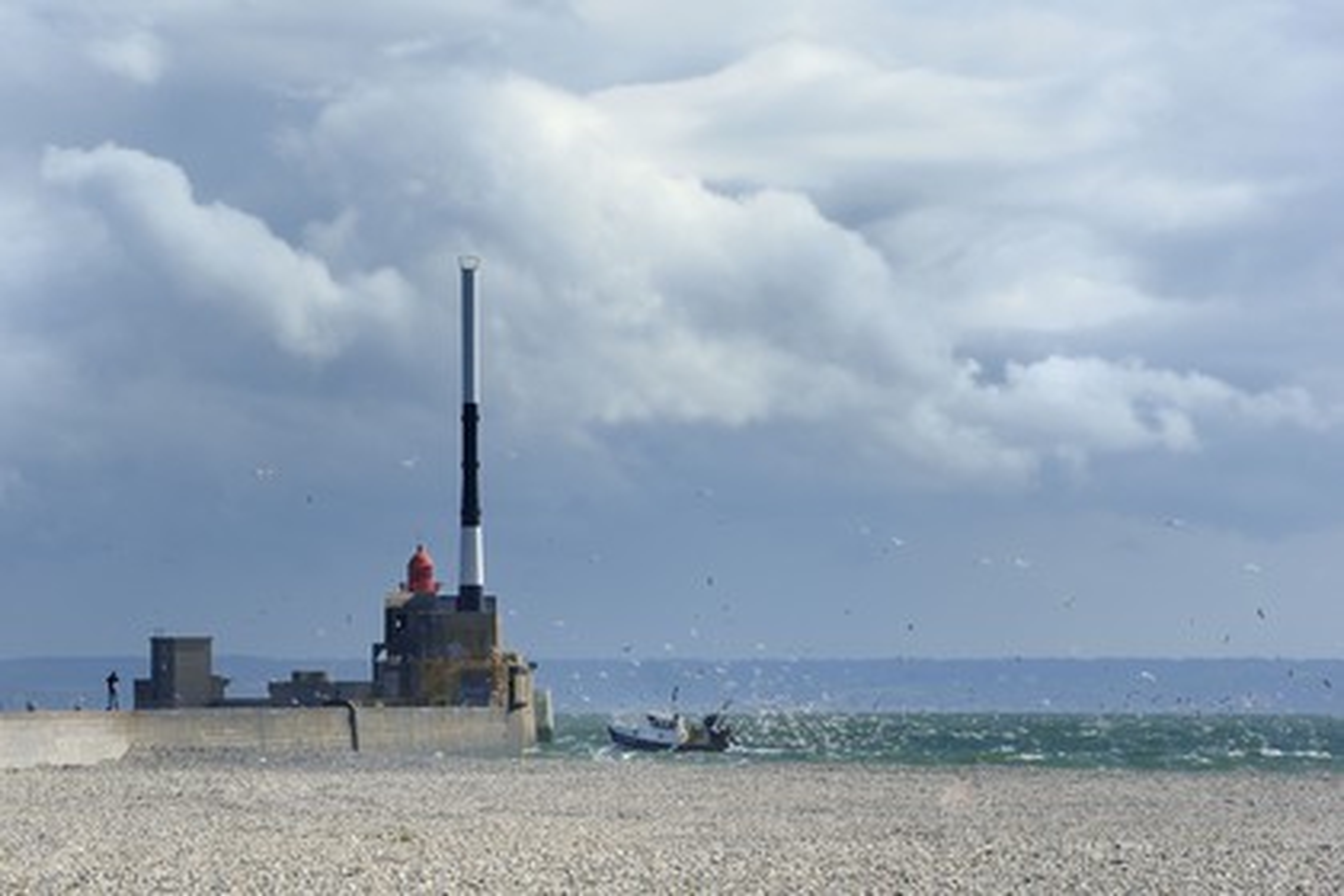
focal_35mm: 200
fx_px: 7466
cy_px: 448
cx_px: 672
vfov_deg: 6.9
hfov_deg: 10.3
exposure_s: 1/320
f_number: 11
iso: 200
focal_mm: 200
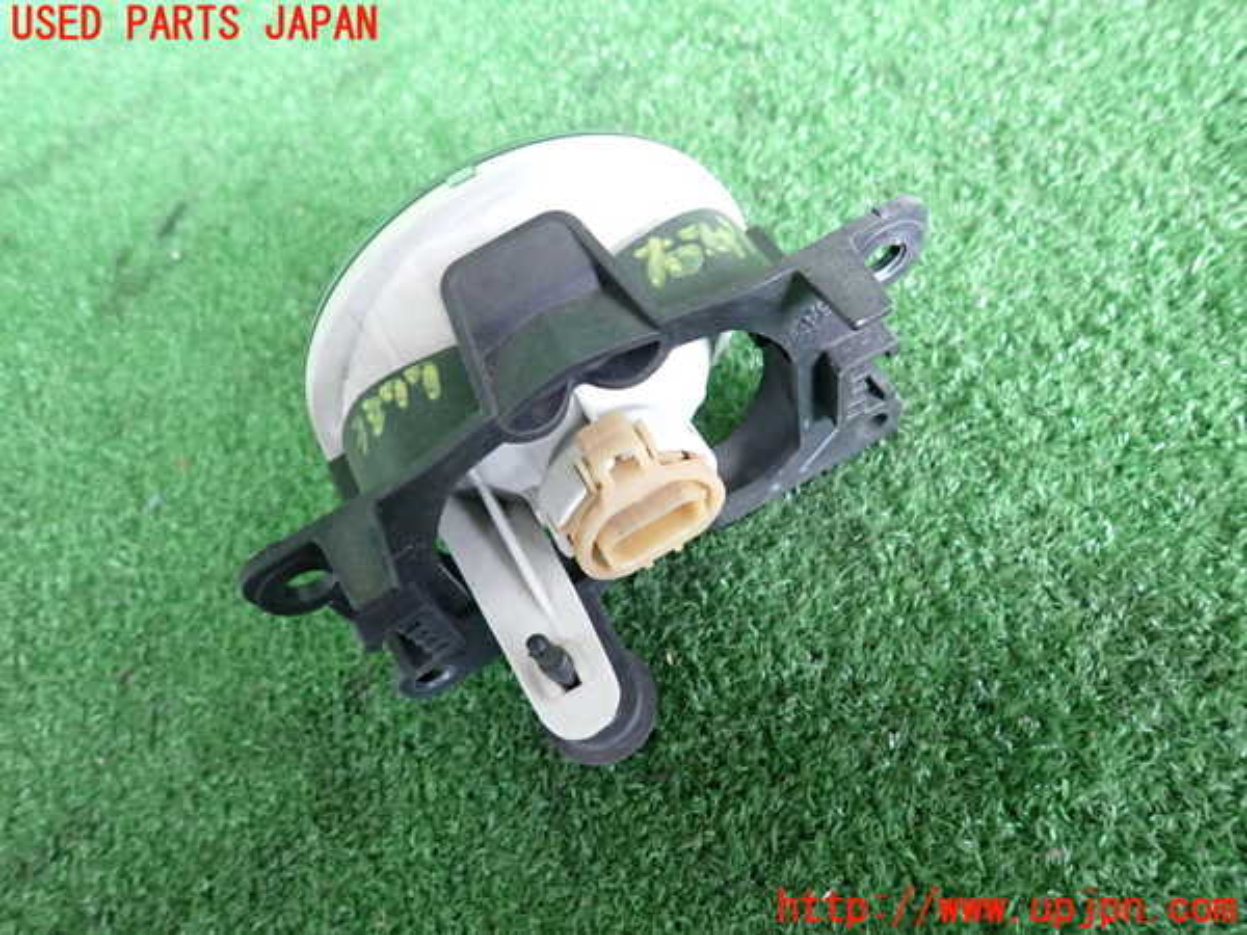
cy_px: 468
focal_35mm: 25
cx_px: 624
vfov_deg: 54.9
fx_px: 901
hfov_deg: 69.4
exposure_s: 1/30
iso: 500
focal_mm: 4.5
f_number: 2
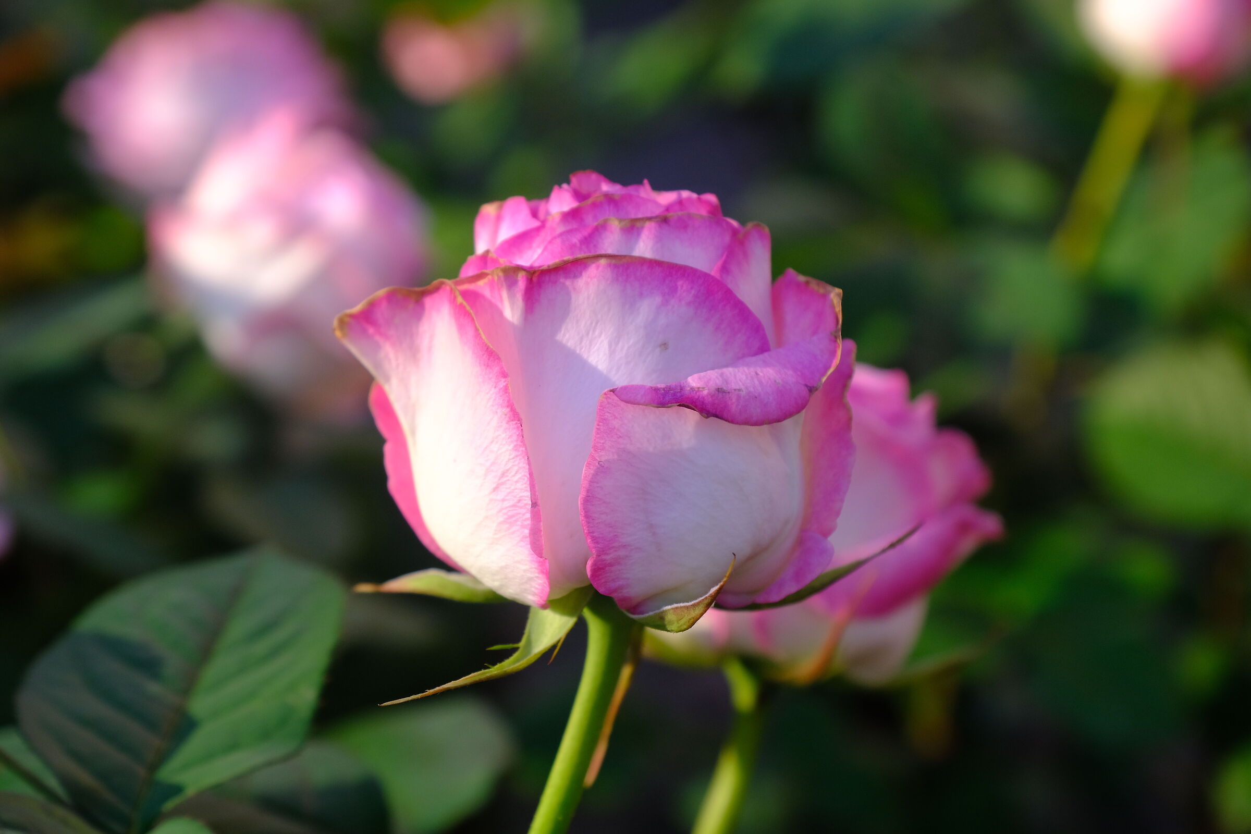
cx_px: 626
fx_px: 3440
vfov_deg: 13.8
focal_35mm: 99
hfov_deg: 20.6
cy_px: 417
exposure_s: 1/200
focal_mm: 66.2
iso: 500
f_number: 5.3
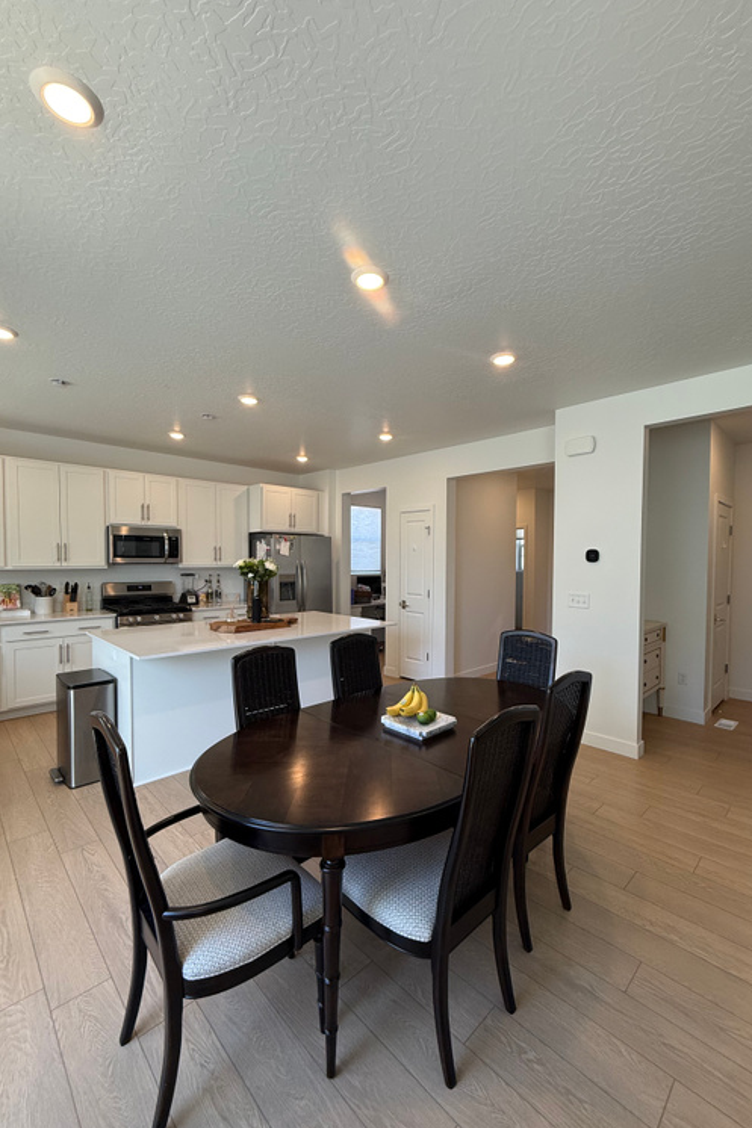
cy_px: 578
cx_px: 375
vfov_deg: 100.4
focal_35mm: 15
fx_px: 470
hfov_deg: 77.3
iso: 125
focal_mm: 2.22
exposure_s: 1/120
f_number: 2.2
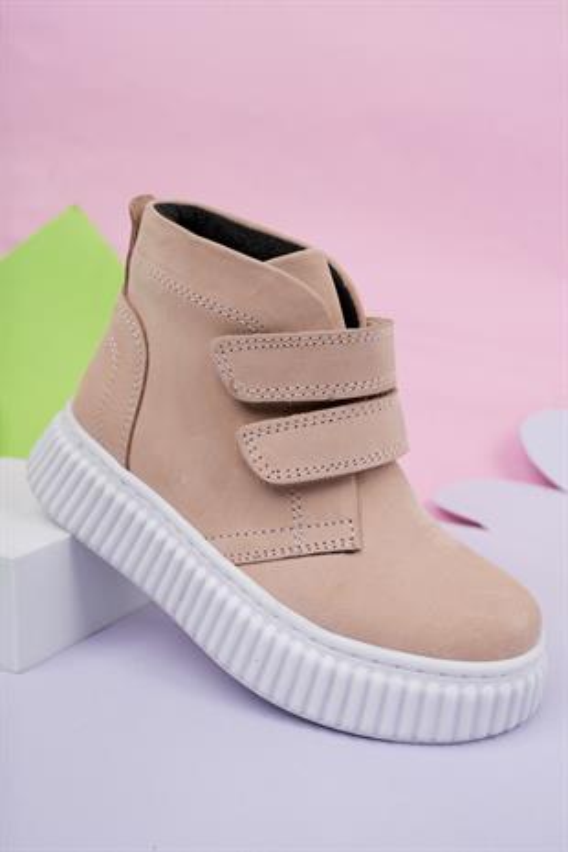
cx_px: 284
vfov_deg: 54.4
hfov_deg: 37.9
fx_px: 828
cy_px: 426
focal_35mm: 35
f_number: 8
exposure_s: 1/200
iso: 125
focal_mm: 35
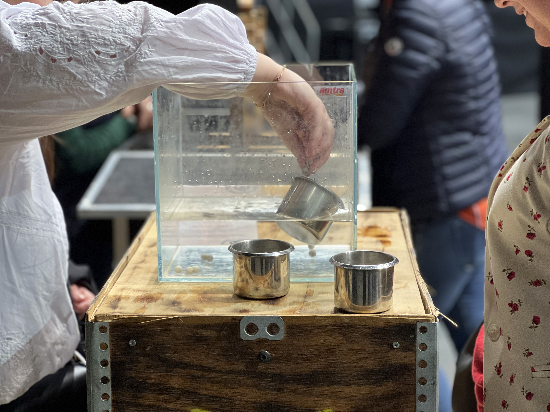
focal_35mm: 77
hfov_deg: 25.3
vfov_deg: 19.1
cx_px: 275
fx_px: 1223
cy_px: 206
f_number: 2.8
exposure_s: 1/33
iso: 125
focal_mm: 9
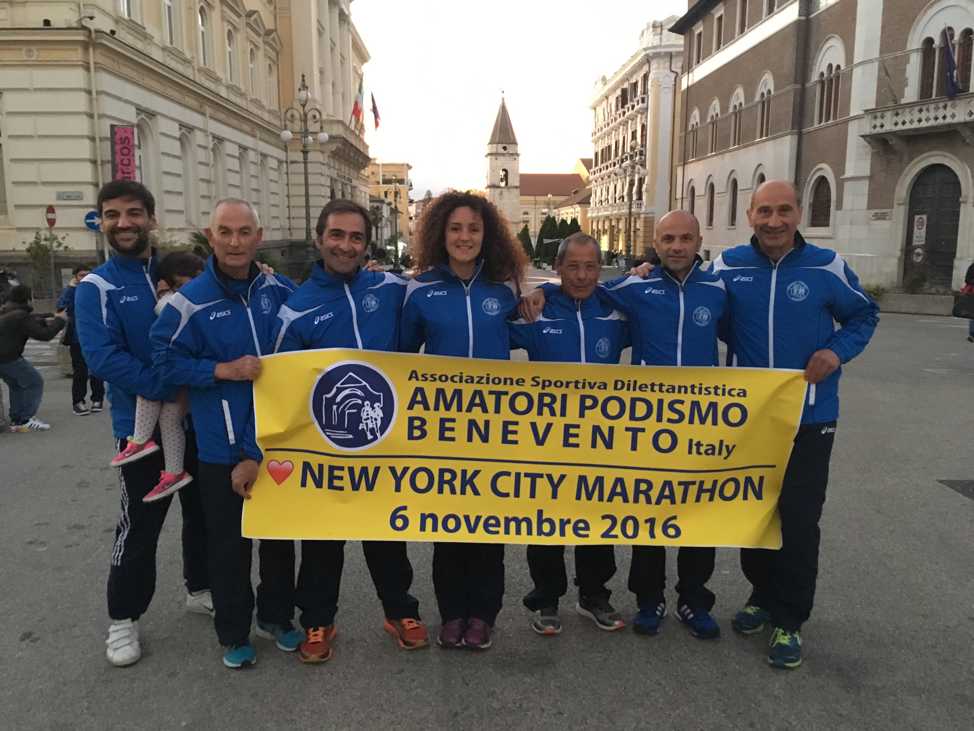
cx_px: 487
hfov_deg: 61.7
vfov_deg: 48.2
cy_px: 366
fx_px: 816
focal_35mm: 29
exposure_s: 1/17
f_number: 2.2
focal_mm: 4.15
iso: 320
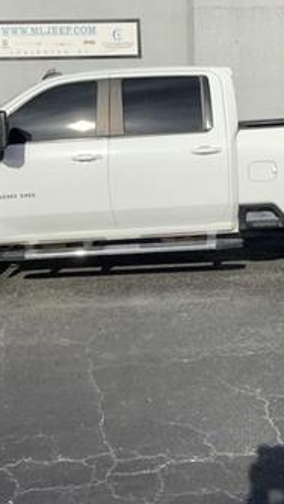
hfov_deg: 23.5
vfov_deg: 40.6
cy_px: 258
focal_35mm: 51
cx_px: 174
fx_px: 682
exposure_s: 1/2632
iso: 25
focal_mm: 3.3
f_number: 2.4
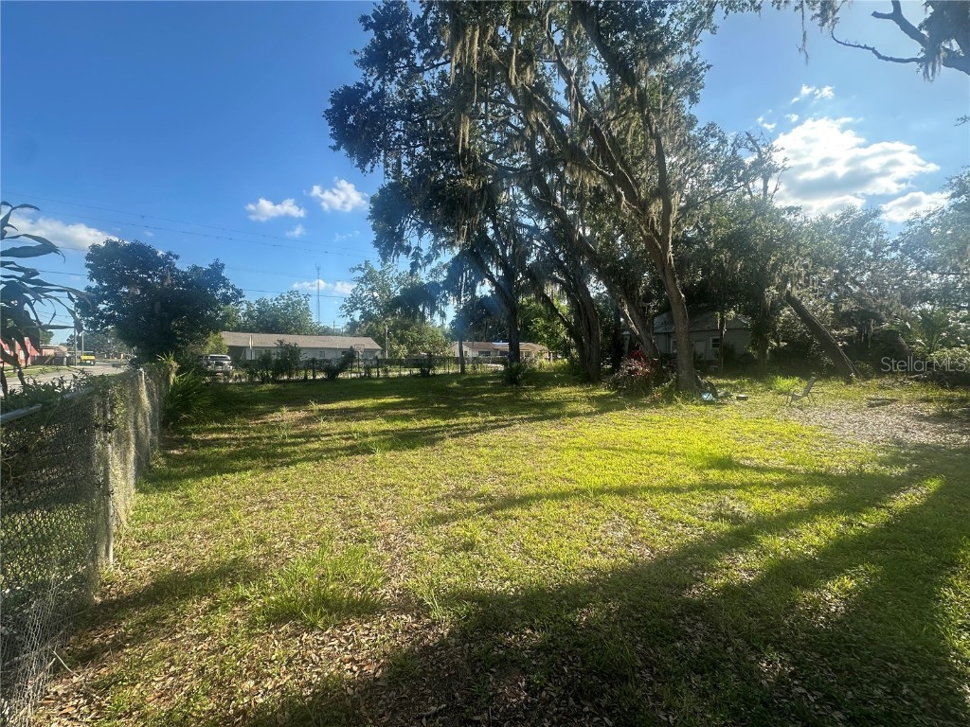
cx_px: 485
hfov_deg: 102.1
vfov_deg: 85.7
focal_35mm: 14
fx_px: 392
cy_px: 364
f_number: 2.2
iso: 40
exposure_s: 1/744
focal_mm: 2.22
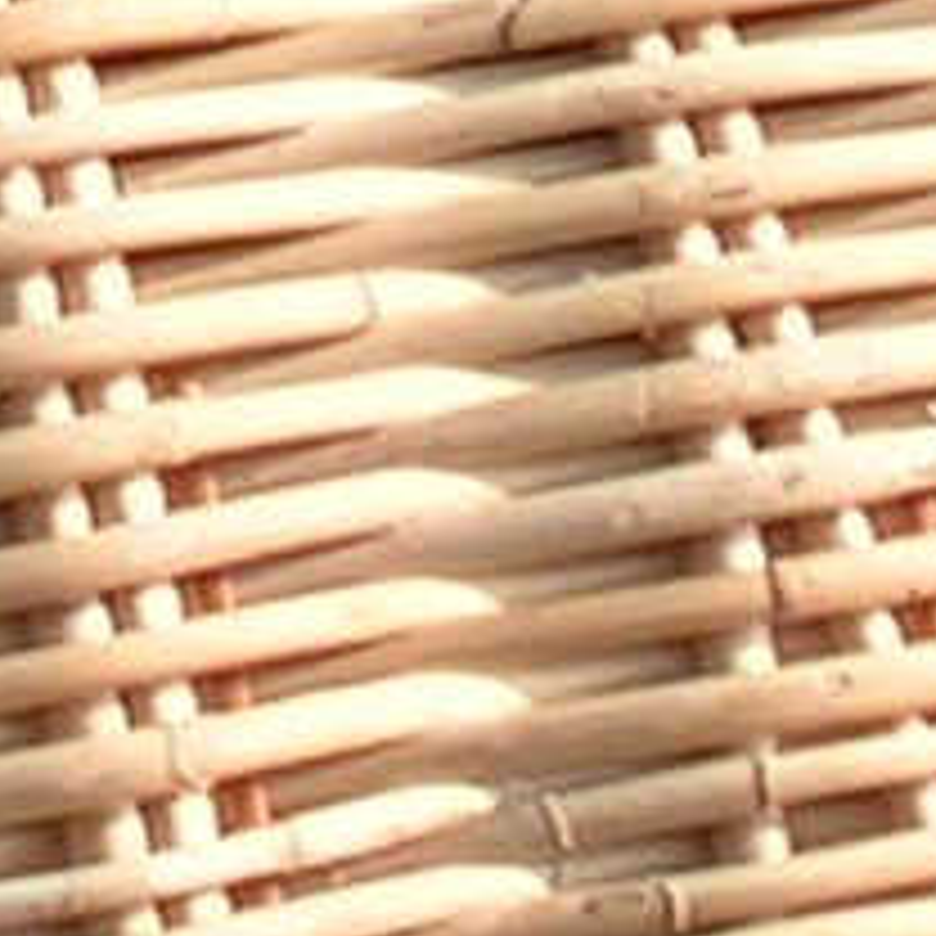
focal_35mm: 749
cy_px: -2470
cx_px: -477
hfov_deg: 2.3
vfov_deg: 2.3
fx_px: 22913
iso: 50
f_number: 4.2
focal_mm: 13
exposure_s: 1/214
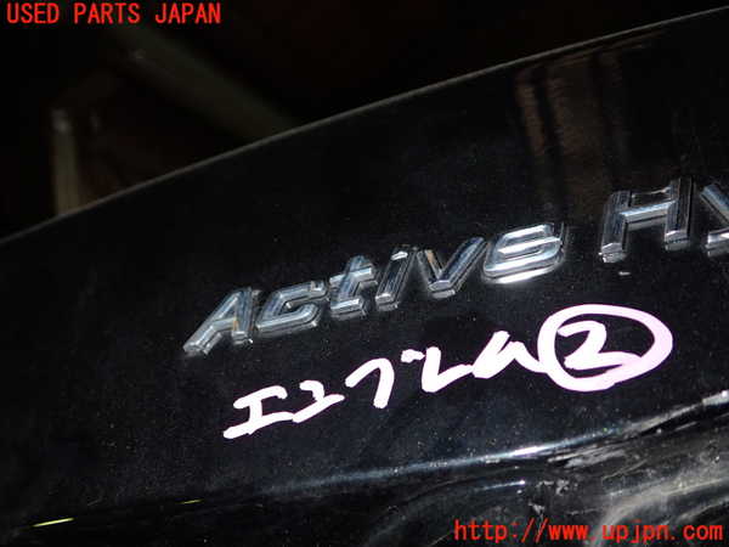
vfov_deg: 44.2
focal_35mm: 32
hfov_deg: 56.8
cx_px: 364
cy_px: 274
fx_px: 674
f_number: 7.1
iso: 250
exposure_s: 1/30
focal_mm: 5.79
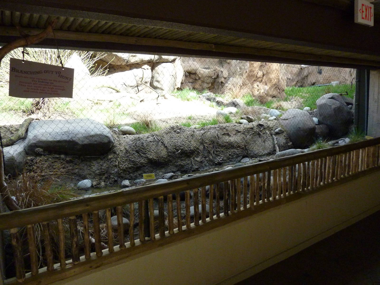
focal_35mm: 25
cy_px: 142
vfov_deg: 54.9
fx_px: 274
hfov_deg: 69.4
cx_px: 190
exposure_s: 1/320
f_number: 3.3
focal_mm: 4.1
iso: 400
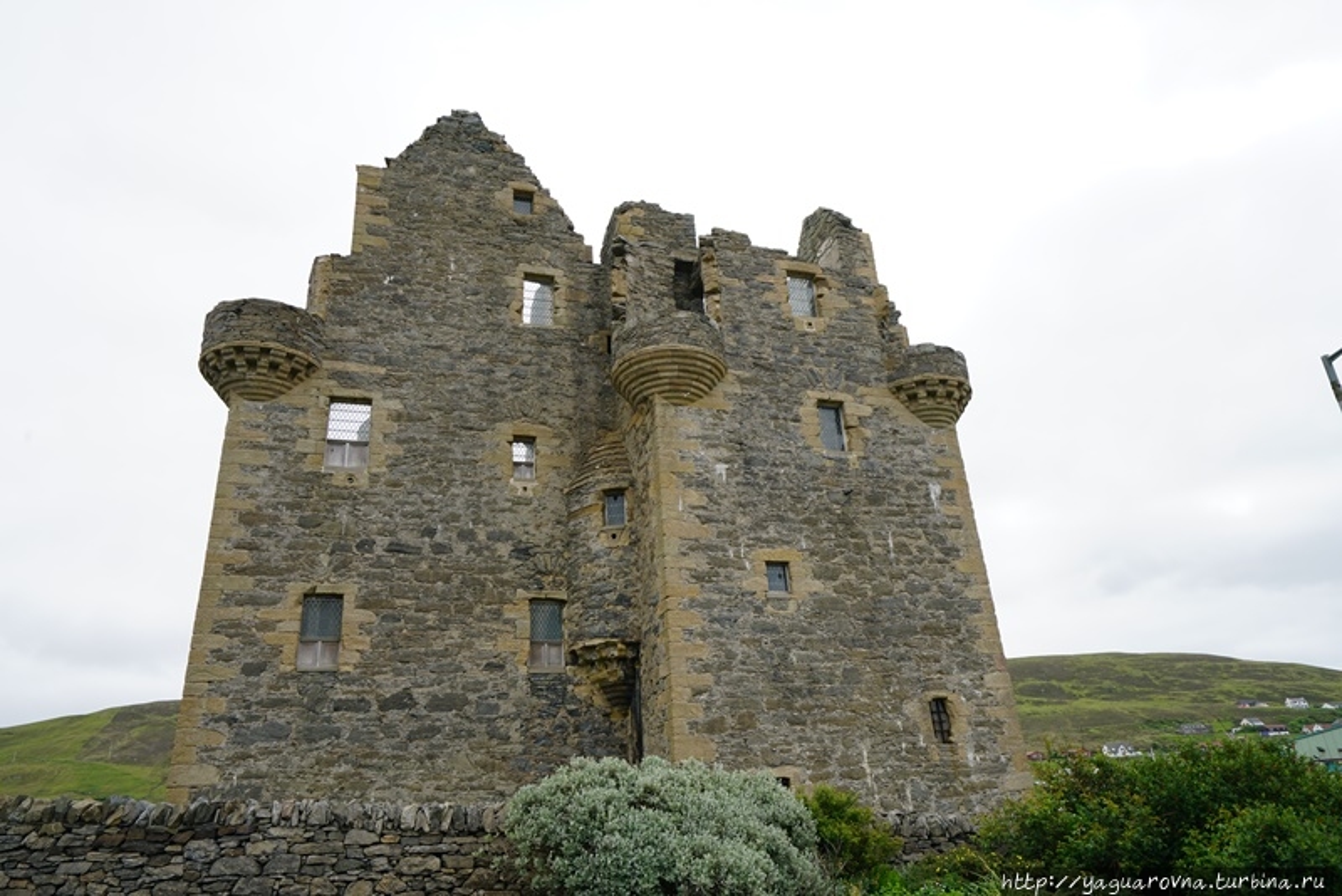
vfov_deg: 53.2
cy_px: 448
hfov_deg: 73.7
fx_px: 895
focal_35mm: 24
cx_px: 671
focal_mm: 24
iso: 100
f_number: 11
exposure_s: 1/80
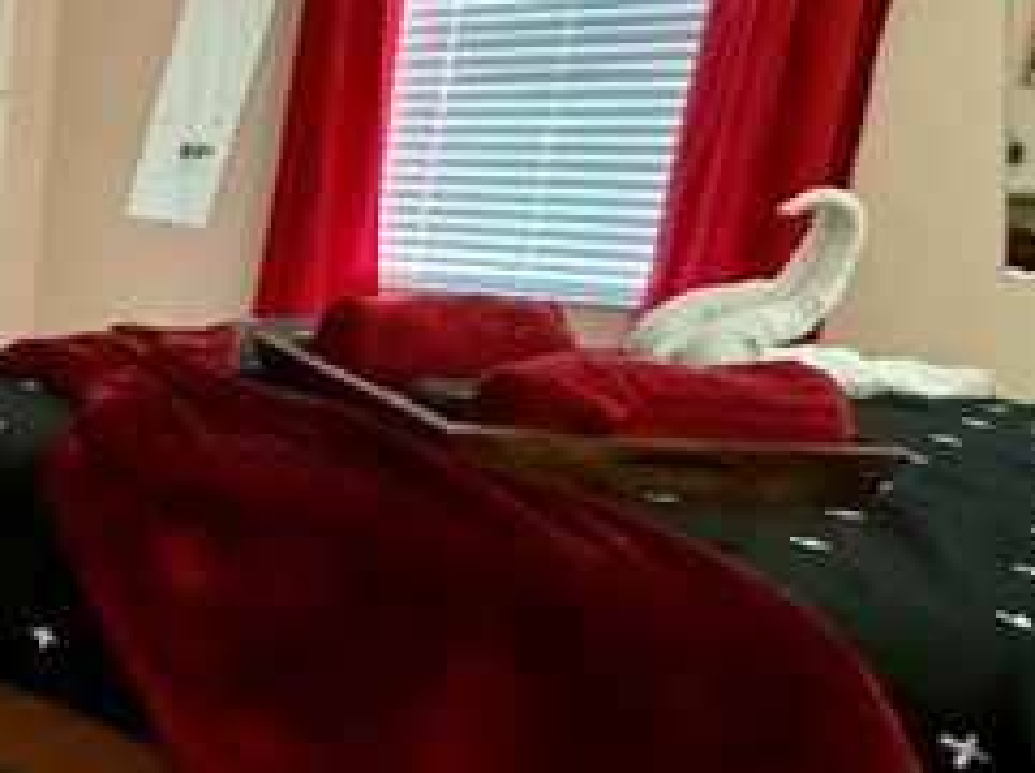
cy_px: 434
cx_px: -307
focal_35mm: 41
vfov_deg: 35.0
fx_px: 1224
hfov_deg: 33.6
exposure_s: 1/60
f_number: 2.2
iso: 1000
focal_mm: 2.22
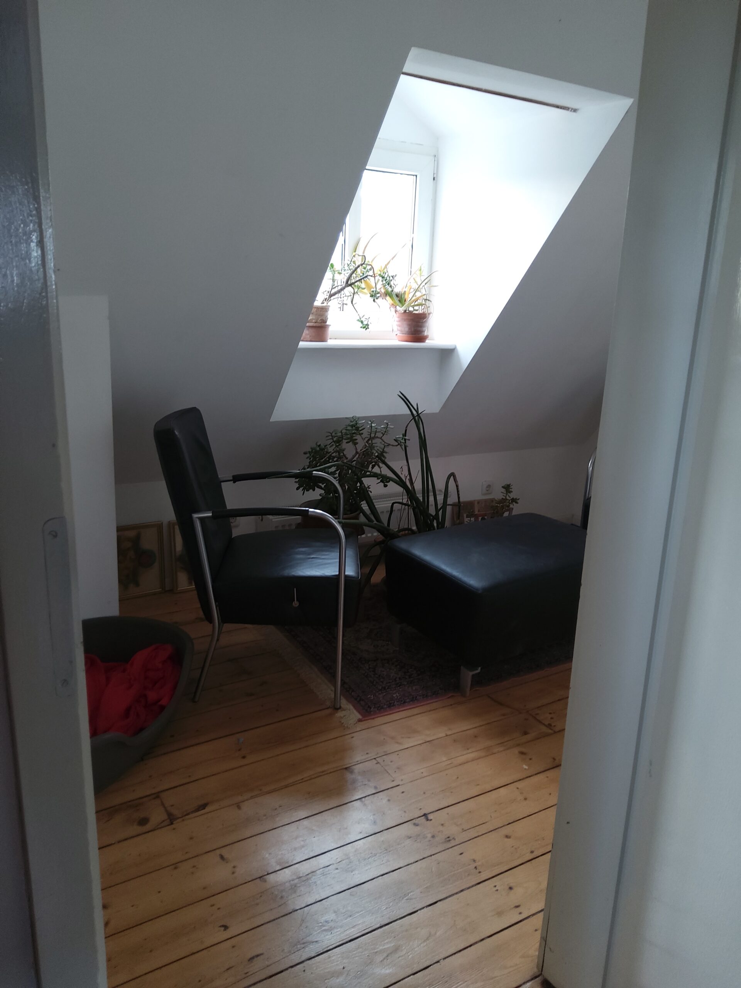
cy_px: 494
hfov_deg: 53.1
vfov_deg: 67.3
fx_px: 742
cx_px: 370
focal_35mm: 26
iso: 200
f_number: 2
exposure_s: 1/25
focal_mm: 3.08
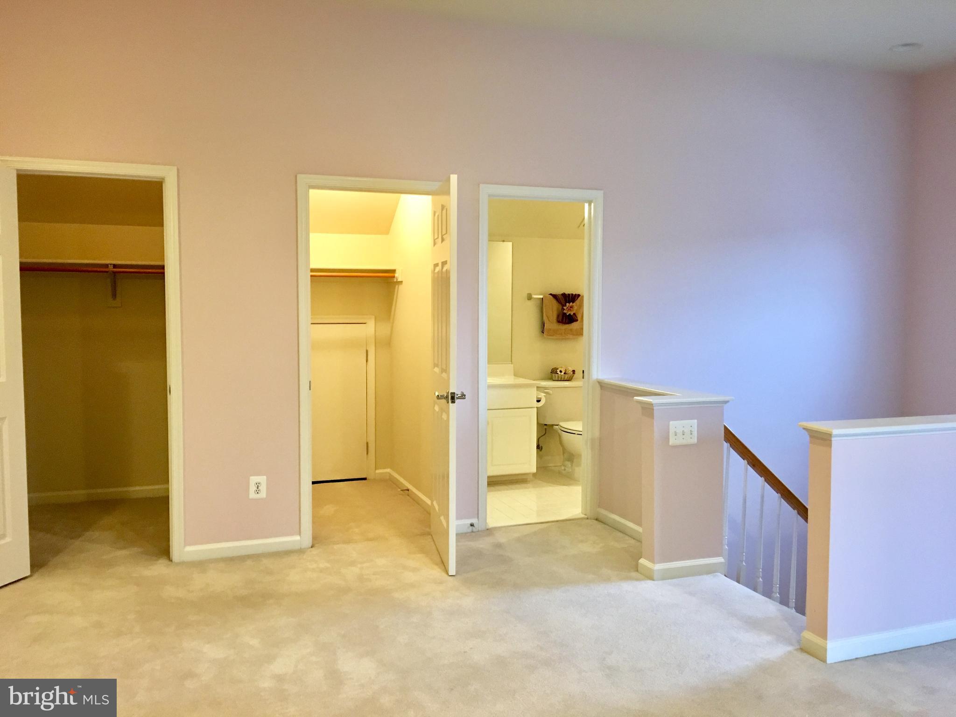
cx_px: 478
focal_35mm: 29
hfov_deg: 61.7
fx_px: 801
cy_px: 358
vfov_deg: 48.2
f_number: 2.2
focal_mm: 4.15
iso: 80
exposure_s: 1/15
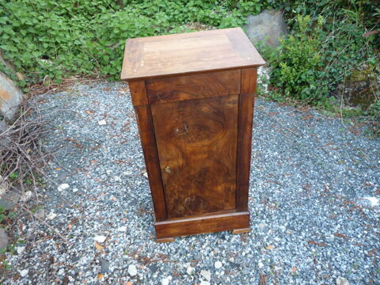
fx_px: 329
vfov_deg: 46.8
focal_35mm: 30
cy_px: 142
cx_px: 190
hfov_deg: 60.0
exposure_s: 1/30
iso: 125
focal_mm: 5.2
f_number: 3.3
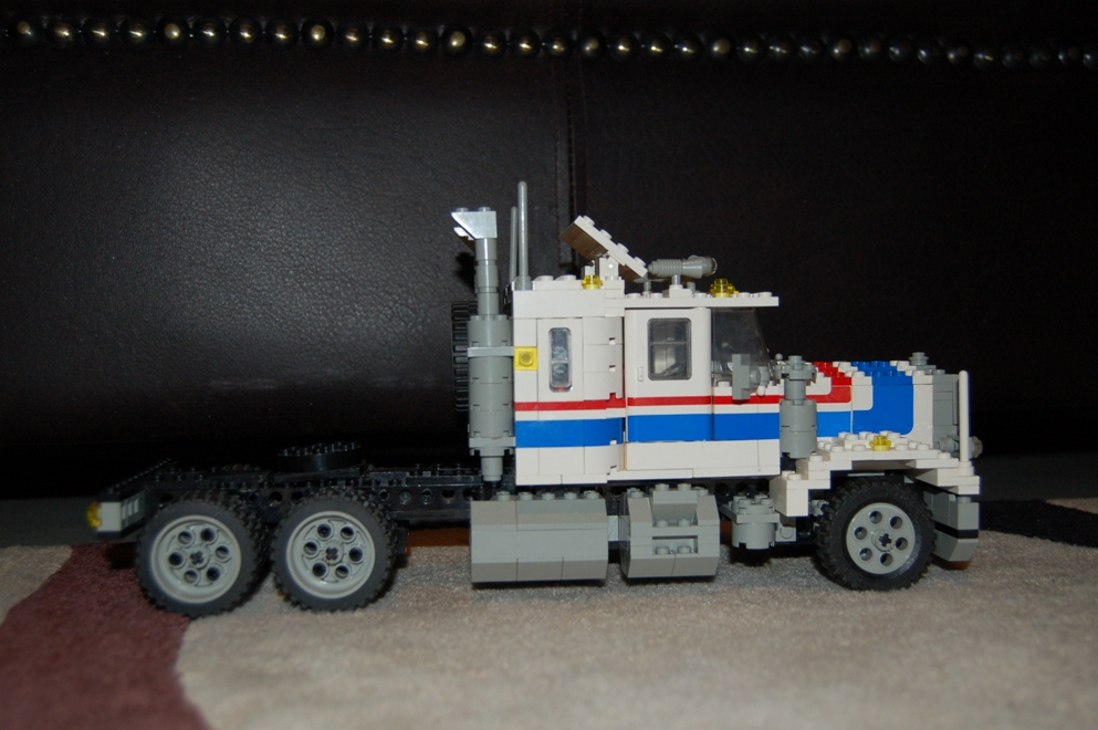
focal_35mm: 39
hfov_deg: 49.6
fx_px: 1188
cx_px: 549
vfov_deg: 34.1
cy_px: 365
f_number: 4.2
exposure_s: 1/60
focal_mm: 26
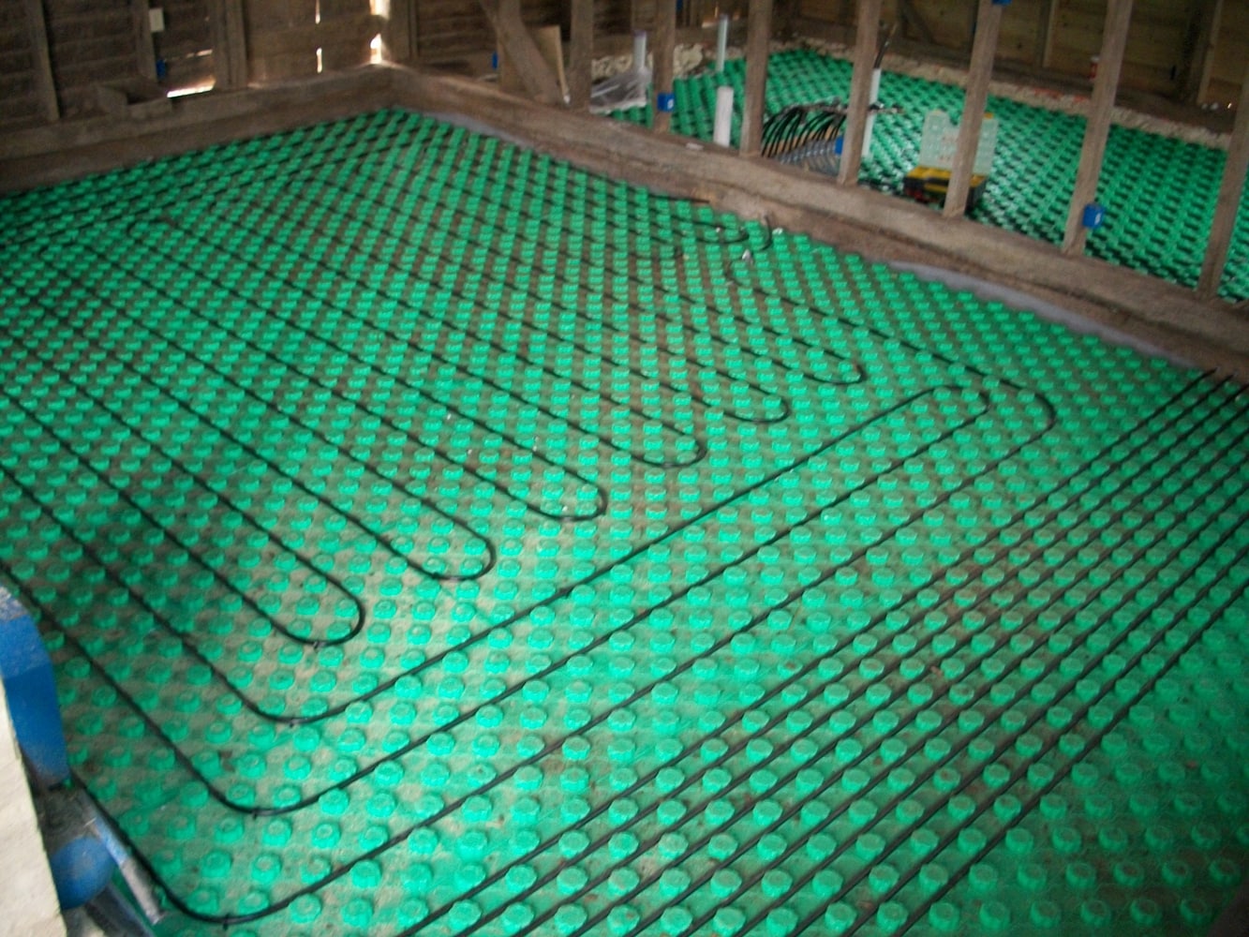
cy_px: 468
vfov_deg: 40.7
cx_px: 624
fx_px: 1263
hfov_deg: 52.6
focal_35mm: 35
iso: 320
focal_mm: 6.3
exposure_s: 1/30
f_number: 3.1
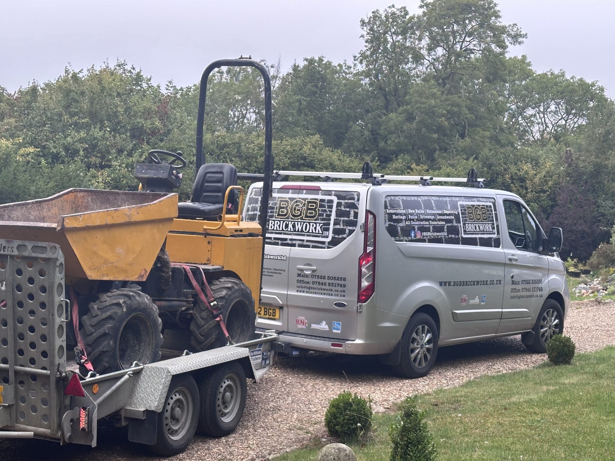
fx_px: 1084
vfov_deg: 24.0
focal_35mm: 61
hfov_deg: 31.6
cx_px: 249
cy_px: 275
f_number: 1.78
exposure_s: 1/389
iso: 64
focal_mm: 6.86
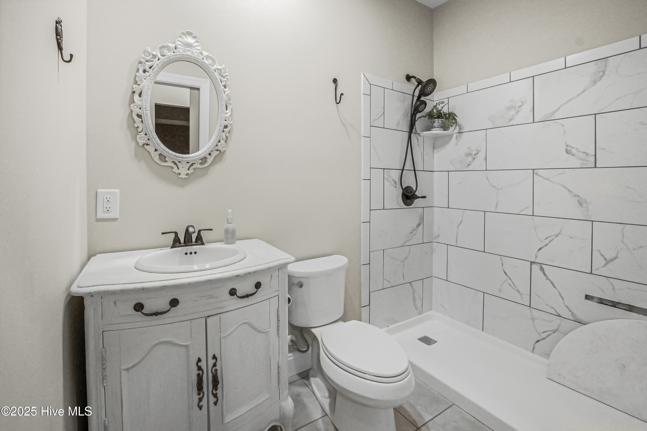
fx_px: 270
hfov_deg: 100.4
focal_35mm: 15
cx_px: 324
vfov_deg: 77.3
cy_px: 216
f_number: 9
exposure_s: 1/50
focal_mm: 10
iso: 20000
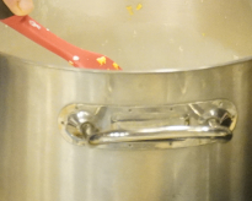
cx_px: 4
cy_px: -21
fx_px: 1313
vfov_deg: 8.7
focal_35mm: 176
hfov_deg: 10.9
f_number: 5
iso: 6400
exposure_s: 1/160
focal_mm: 32
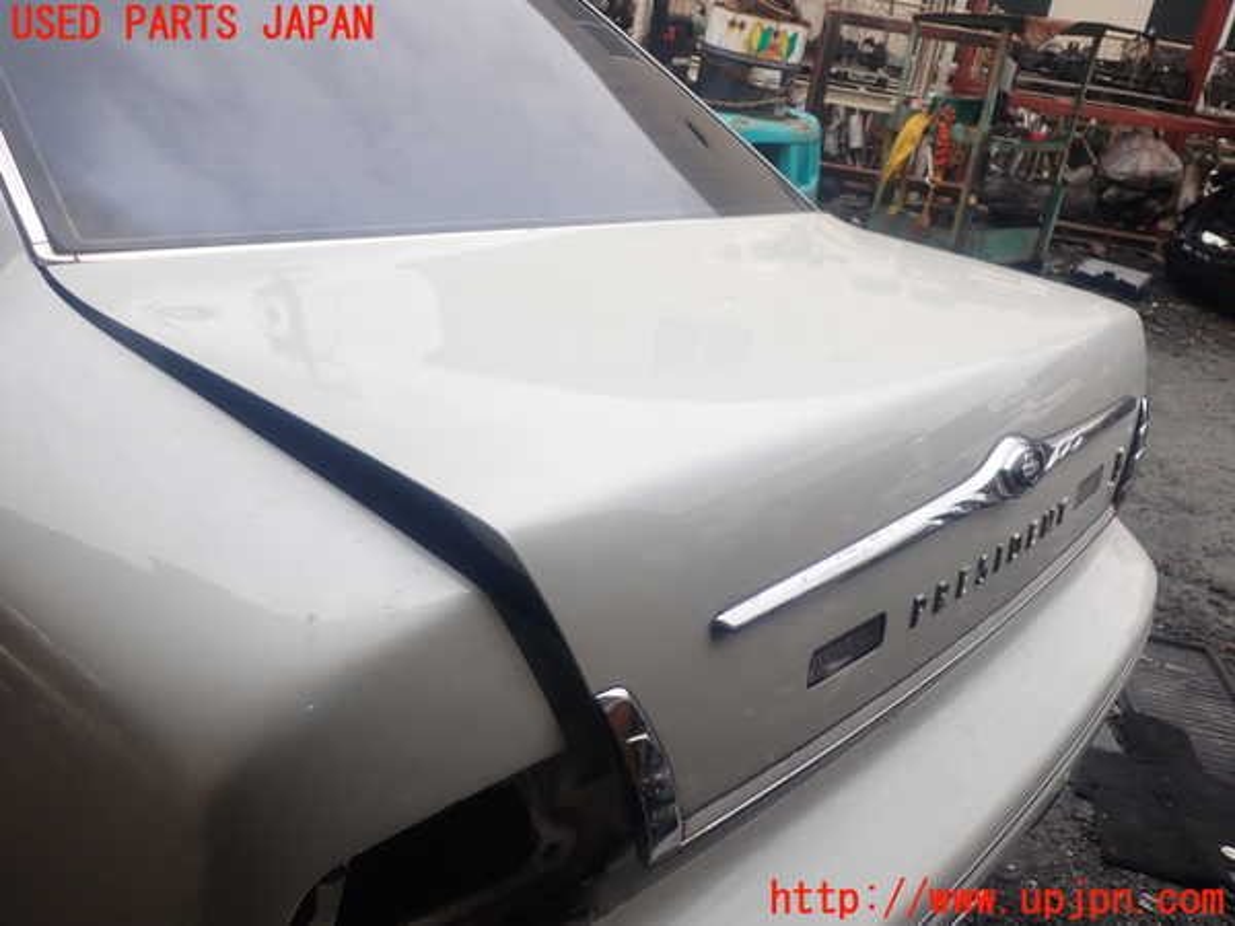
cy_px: 463
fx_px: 1070
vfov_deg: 46.8
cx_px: 618
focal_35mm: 30
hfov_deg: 60.0
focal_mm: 5.4
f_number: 6.3
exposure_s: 1/125
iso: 100
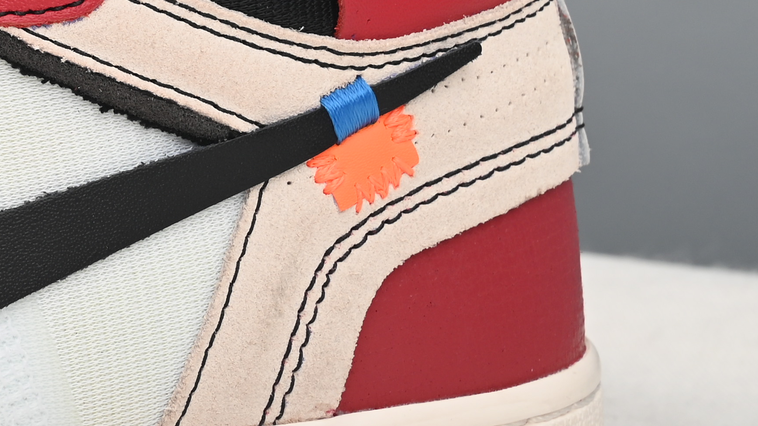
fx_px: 3357
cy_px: -96
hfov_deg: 12.3
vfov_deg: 7.2
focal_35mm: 167
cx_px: -334
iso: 100
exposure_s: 1/200
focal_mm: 46
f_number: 11
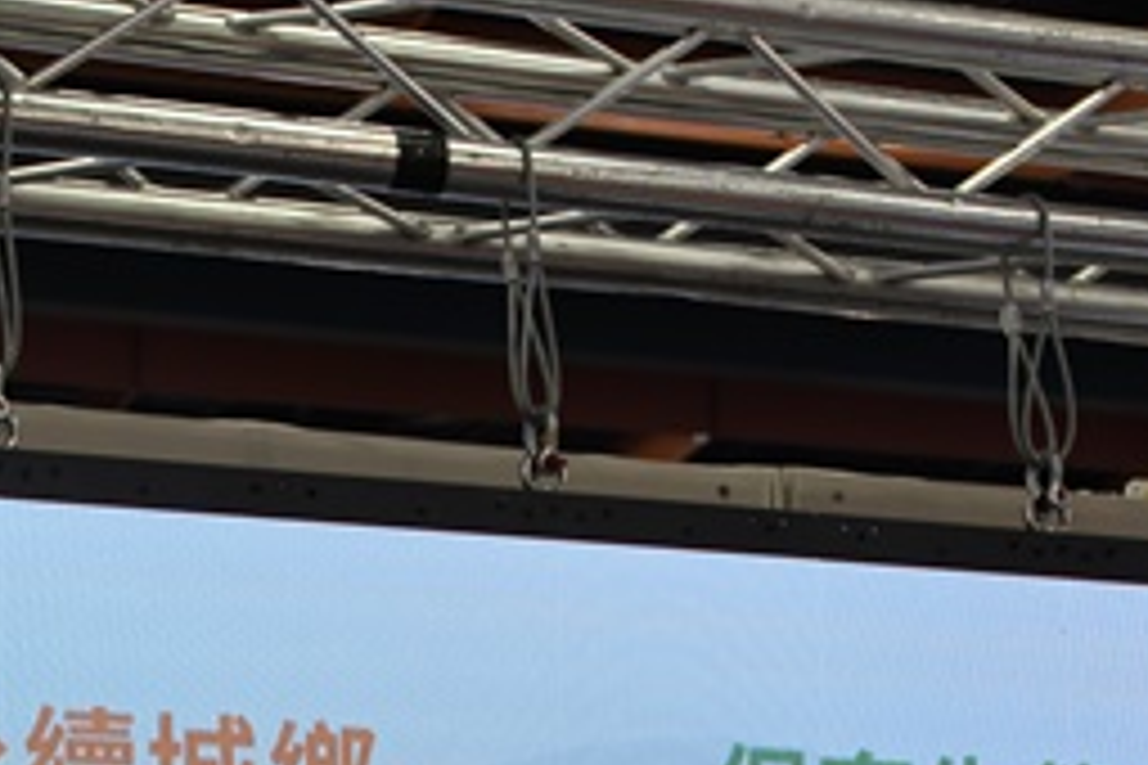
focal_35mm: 94
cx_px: 9
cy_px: 1379
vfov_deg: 13.1
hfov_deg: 21.0
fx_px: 2997
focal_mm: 24
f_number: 5
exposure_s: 1/100
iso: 640
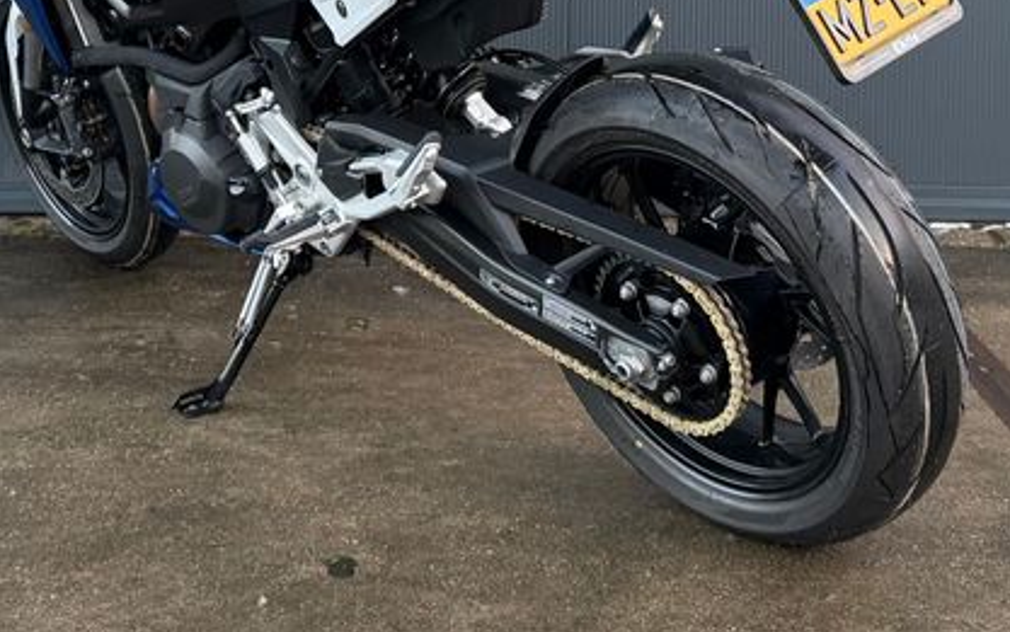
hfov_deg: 50.1
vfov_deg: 31.3
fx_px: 1074
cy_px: 61
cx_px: 419
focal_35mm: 39
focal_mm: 6.76
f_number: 1.78
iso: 200
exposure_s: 1/86
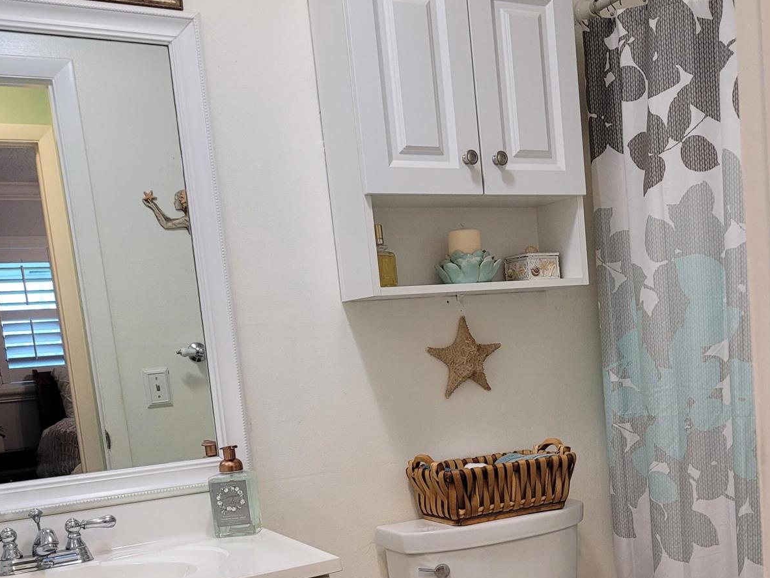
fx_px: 1001
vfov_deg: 31.4
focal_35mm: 45
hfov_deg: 41.3
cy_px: 457
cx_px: 539
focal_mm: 5.4
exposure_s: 1/120
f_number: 1.8
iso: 200
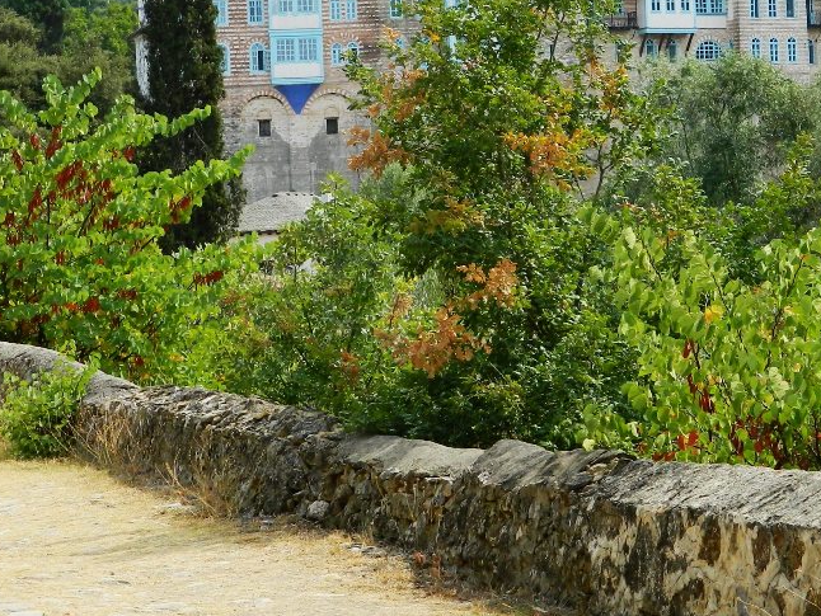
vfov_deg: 8.5
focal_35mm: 174
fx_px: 4128
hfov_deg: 11.4
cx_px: 485
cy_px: 137
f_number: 4.2
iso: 80
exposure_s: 1/400
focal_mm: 15.1
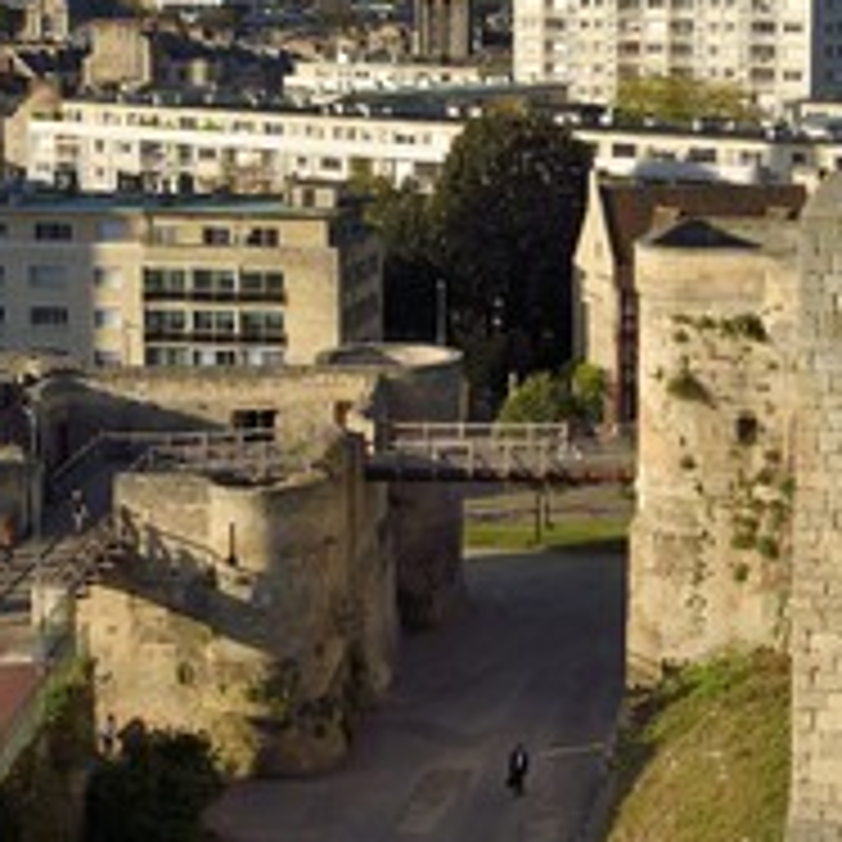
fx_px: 2312
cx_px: 527
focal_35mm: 84
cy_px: 248
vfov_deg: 20.5
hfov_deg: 20.6
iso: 200
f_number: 11
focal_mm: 44
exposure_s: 1/250
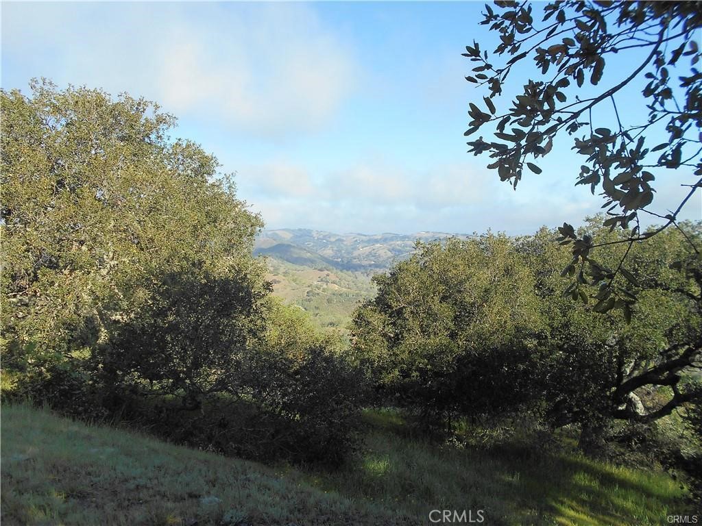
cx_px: 351
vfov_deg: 53.1
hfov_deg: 67.3
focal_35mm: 26
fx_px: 527
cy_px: 263
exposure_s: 1/640
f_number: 3.2
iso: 80
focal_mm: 4.6
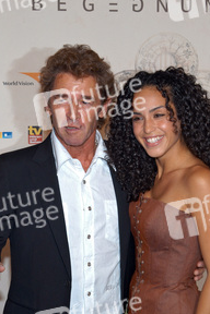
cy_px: 159
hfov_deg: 13.2
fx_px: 910
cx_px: 121
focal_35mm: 104
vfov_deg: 19.6
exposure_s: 1/50
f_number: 7.1
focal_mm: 50
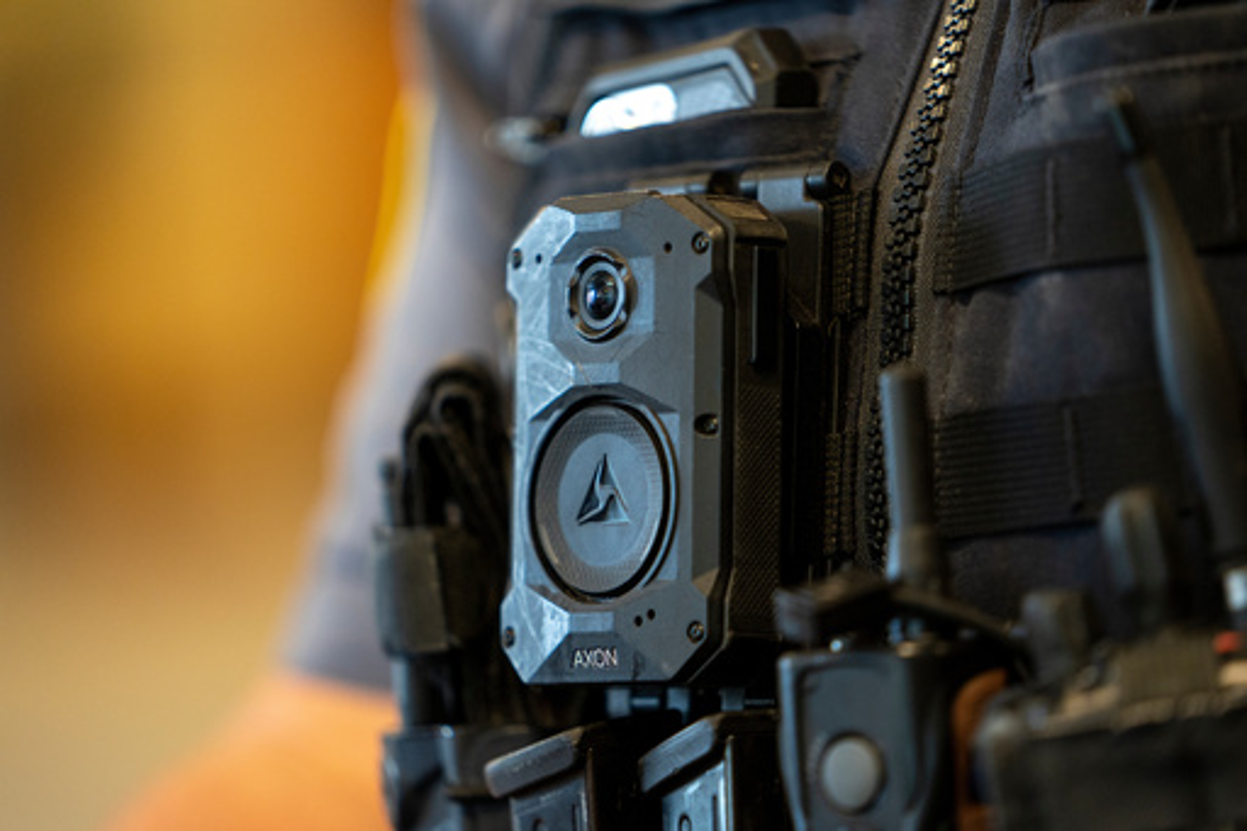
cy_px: 416
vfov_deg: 6.9
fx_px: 6925
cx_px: 624
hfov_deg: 10.3
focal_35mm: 200
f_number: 2.8
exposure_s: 1/80
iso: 1600
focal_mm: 200
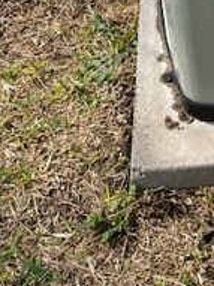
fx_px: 718
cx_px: 262
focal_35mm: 87
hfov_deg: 16.2
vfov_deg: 21.5
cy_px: -18
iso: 50
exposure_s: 1/878
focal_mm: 5.1
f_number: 1.6
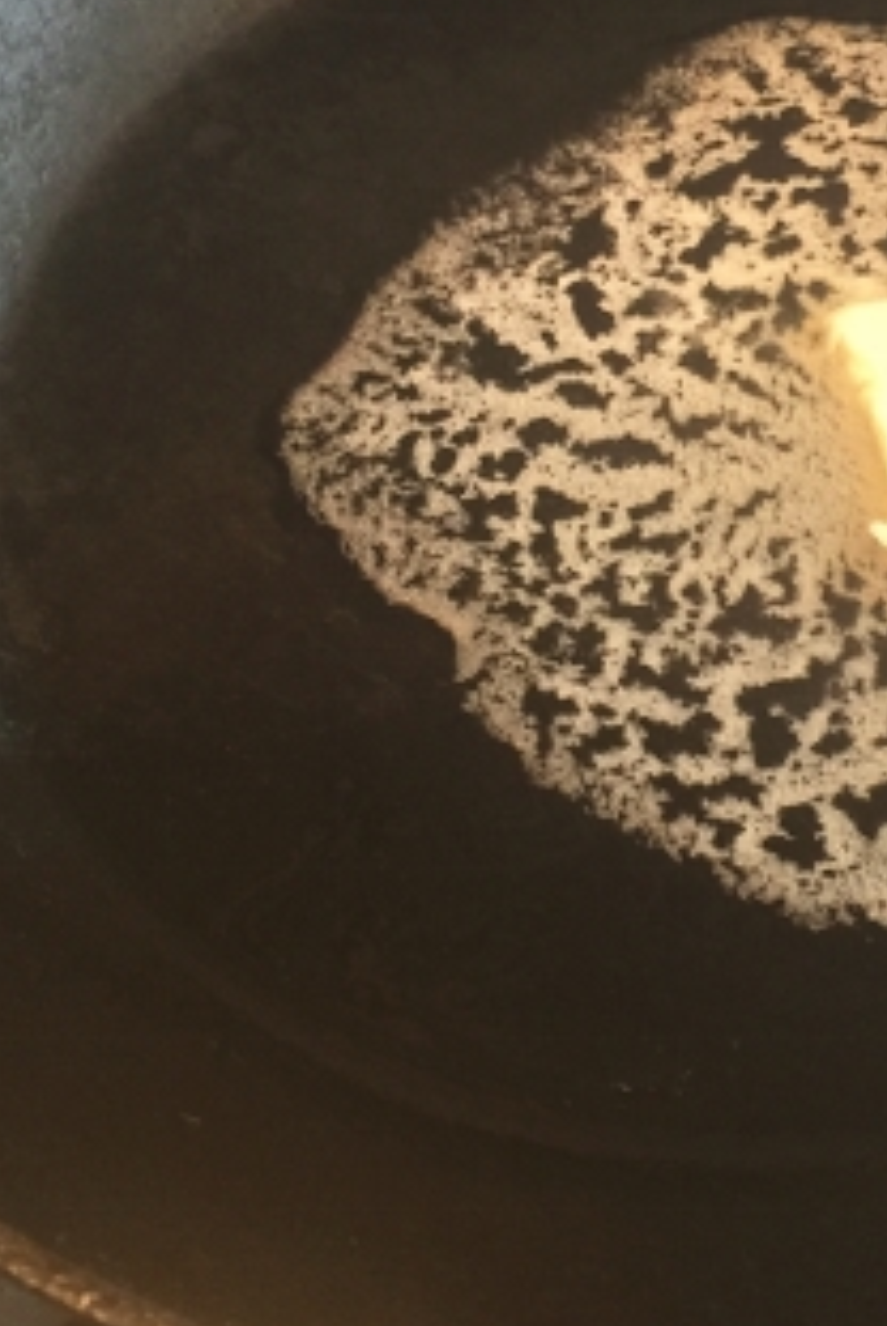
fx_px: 2286
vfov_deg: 32.0
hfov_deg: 21.6
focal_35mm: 62
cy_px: 418
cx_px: 742
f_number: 2.2
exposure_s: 1/15
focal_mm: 4.15
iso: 100
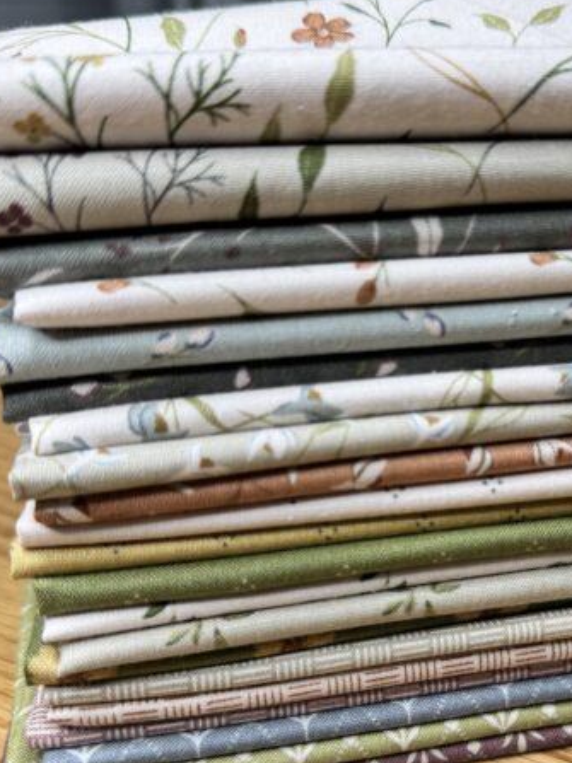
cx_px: 437
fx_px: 948
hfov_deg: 32.9
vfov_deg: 43.6
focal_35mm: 43
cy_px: 466
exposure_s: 1/60
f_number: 1.78
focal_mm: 6.76
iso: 100
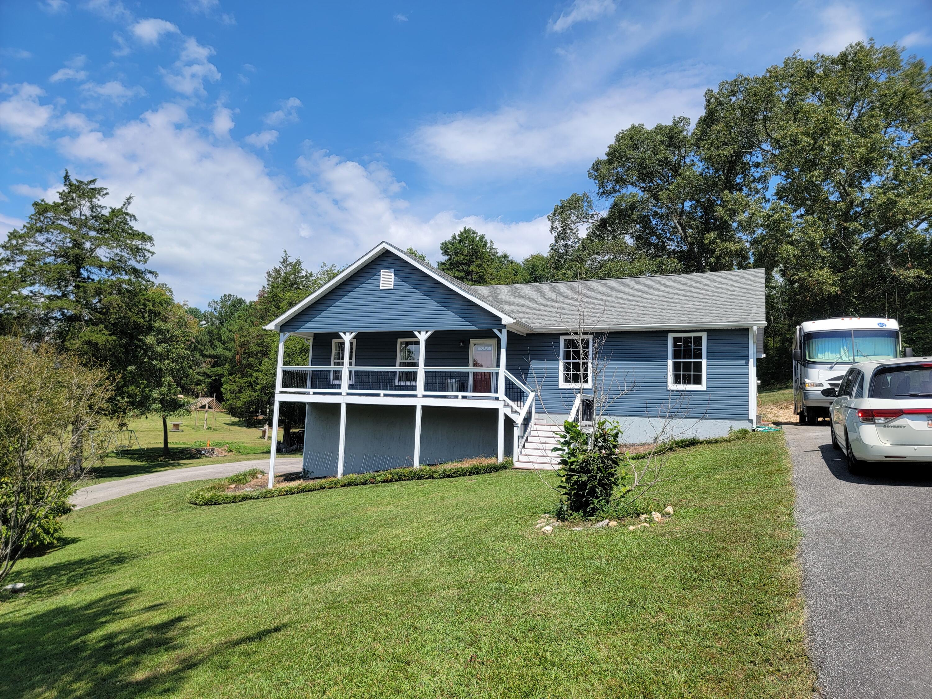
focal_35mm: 24
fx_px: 646
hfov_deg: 71.6
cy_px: 350
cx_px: 466
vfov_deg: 56.8
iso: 16
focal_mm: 6.7
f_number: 1.8
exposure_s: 1/878
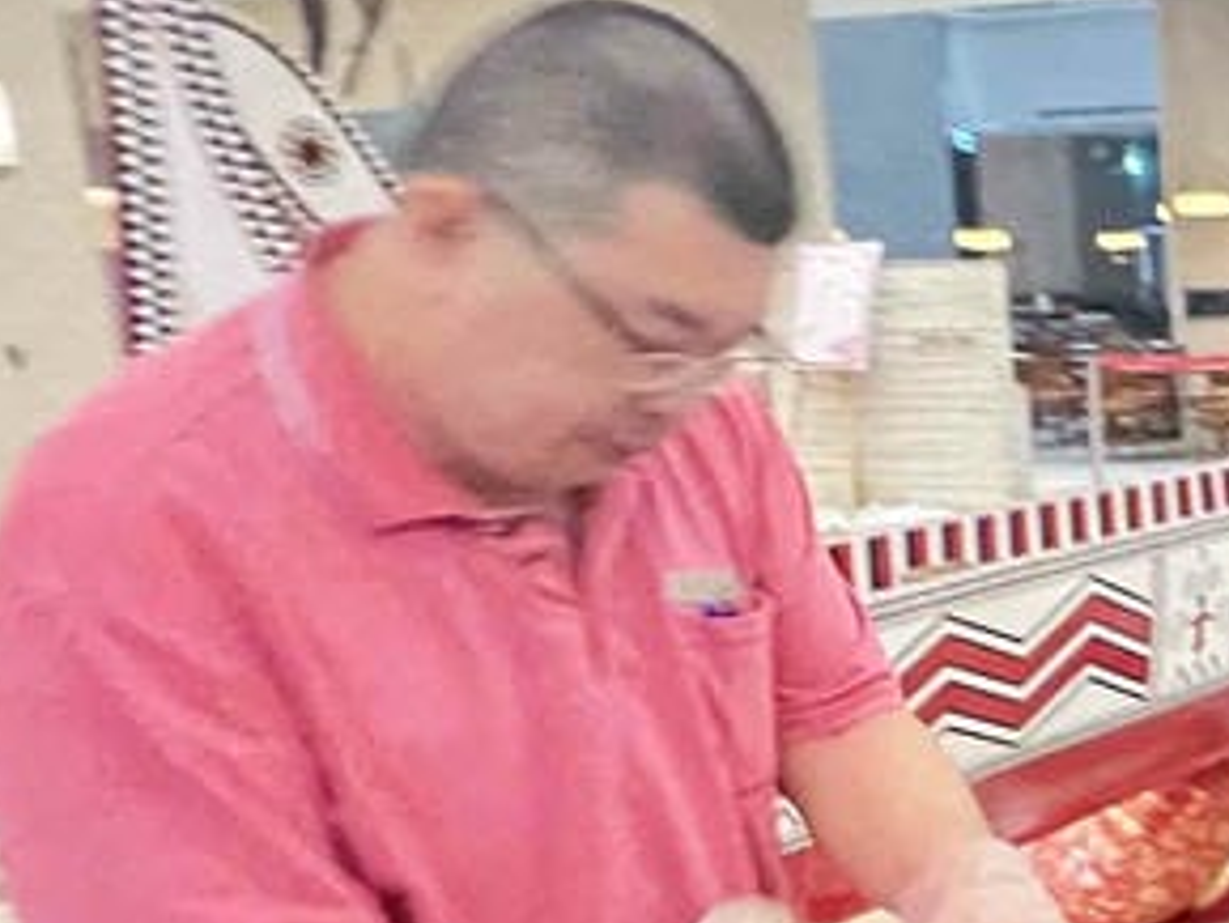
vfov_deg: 26.6
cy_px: 727
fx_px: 1918
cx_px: 1633
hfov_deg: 28.5
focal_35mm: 54
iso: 1000
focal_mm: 1.57
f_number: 1.8
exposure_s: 1/30
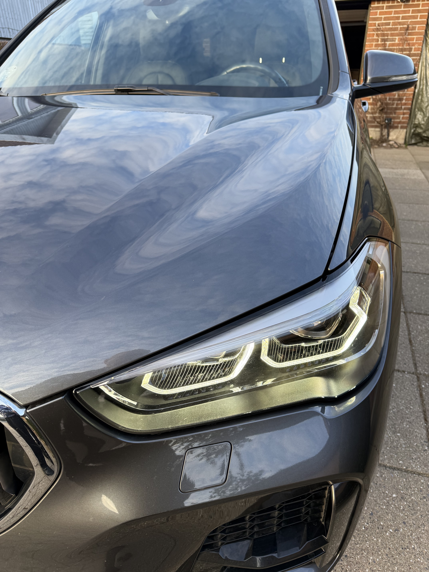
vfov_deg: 71.6
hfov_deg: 56.8
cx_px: 214
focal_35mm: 24
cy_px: 286
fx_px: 397
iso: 100
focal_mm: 6.76
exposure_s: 1/383
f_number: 1.78
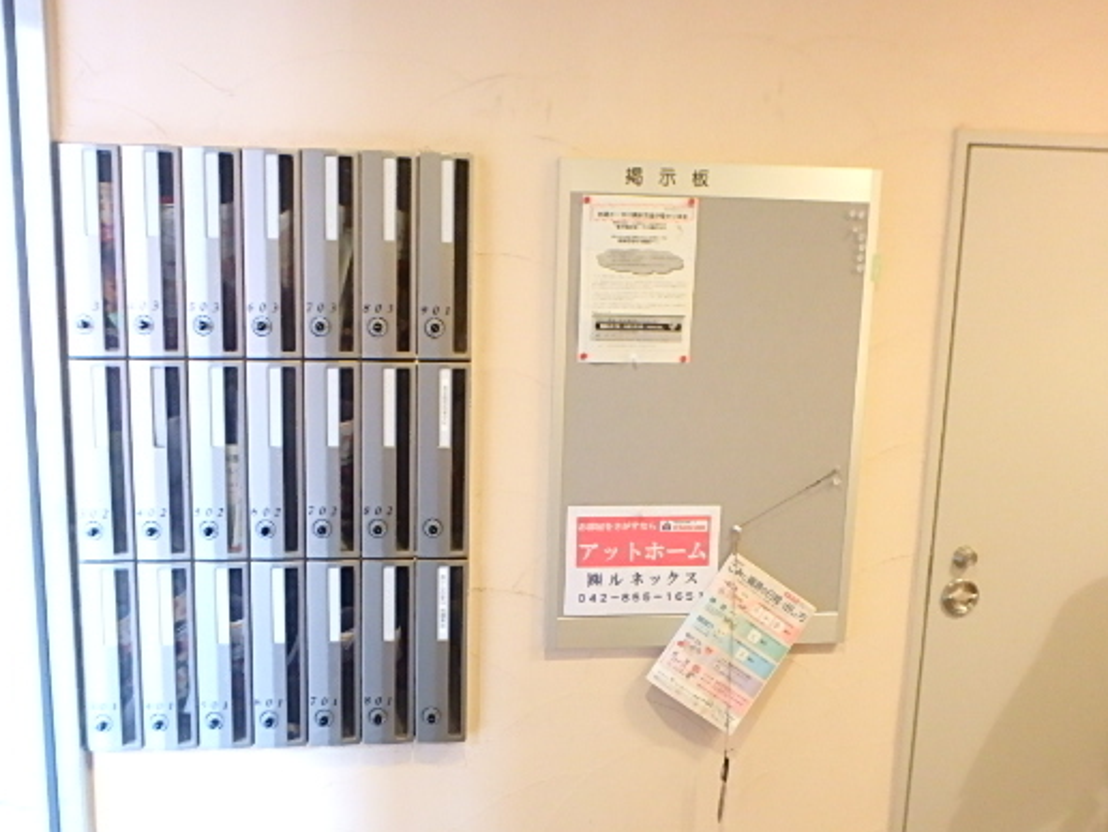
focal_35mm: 26
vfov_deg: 53.0
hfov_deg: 66.7
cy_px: 463
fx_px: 832
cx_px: 452
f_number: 3.5
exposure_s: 1/10
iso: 800
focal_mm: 3.7
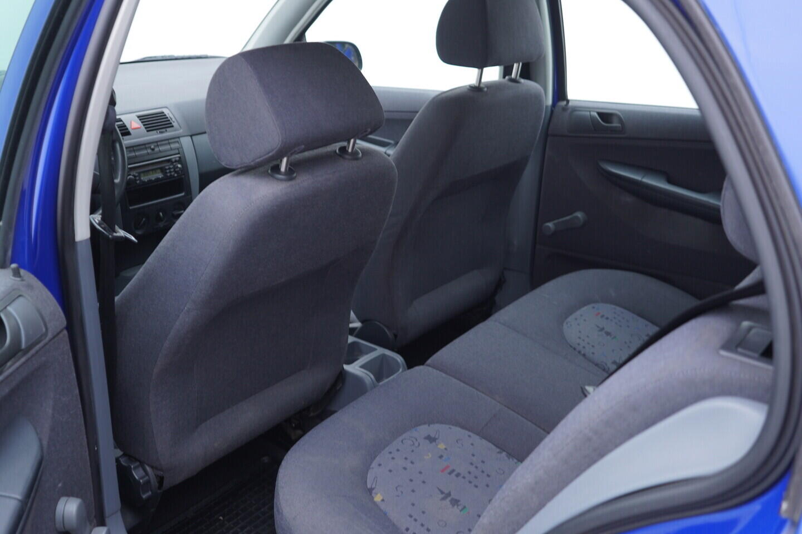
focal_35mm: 36
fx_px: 802
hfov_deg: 53.1
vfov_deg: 36.9
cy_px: 267
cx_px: 401
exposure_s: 1/40
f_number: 2.8
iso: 200
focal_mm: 24
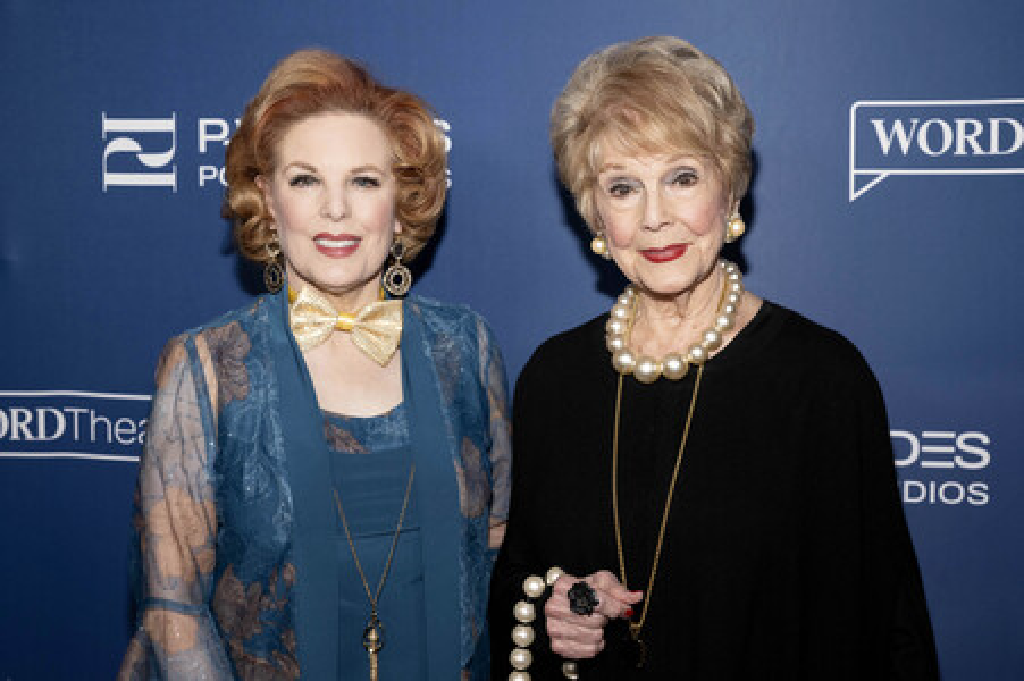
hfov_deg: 44.5
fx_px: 1251
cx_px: 512
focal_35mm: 44
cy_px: 340
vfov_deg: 30.5
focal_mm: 44
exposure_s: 1/200
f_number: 5.6
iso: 800
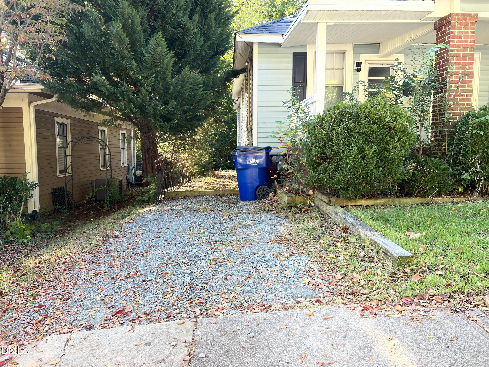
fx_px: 367
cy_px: 184
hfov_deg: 67.3
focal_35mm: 26
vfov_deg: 53.1
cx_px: 244
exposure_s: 1/121
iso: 40
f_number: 1.5
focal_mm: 5.7
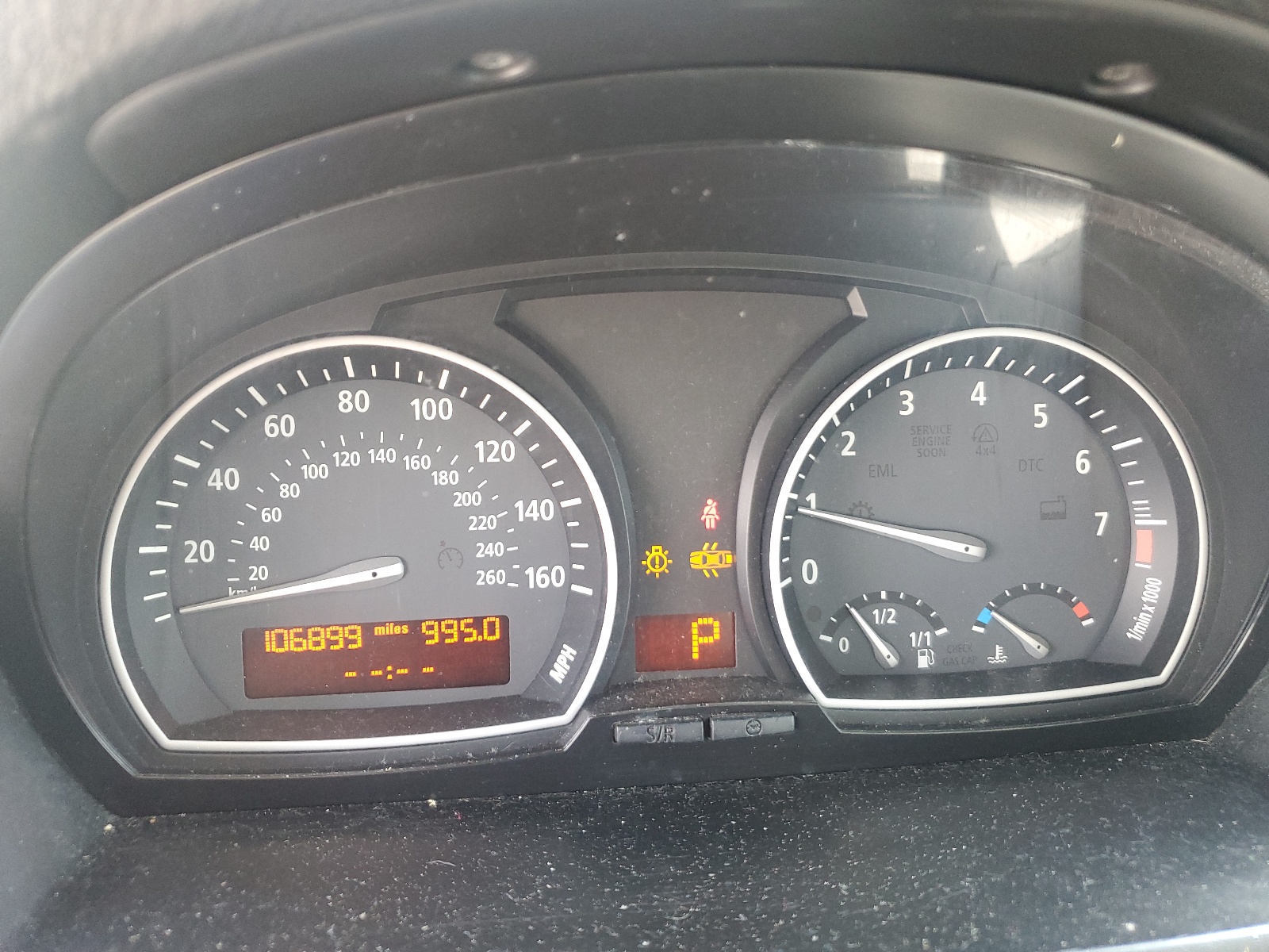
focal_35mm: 26
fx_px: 953
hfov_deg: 67.3
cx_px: 634
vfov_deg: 53.1
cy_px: 476
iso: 167
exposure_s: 1/60.2
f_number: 1.5
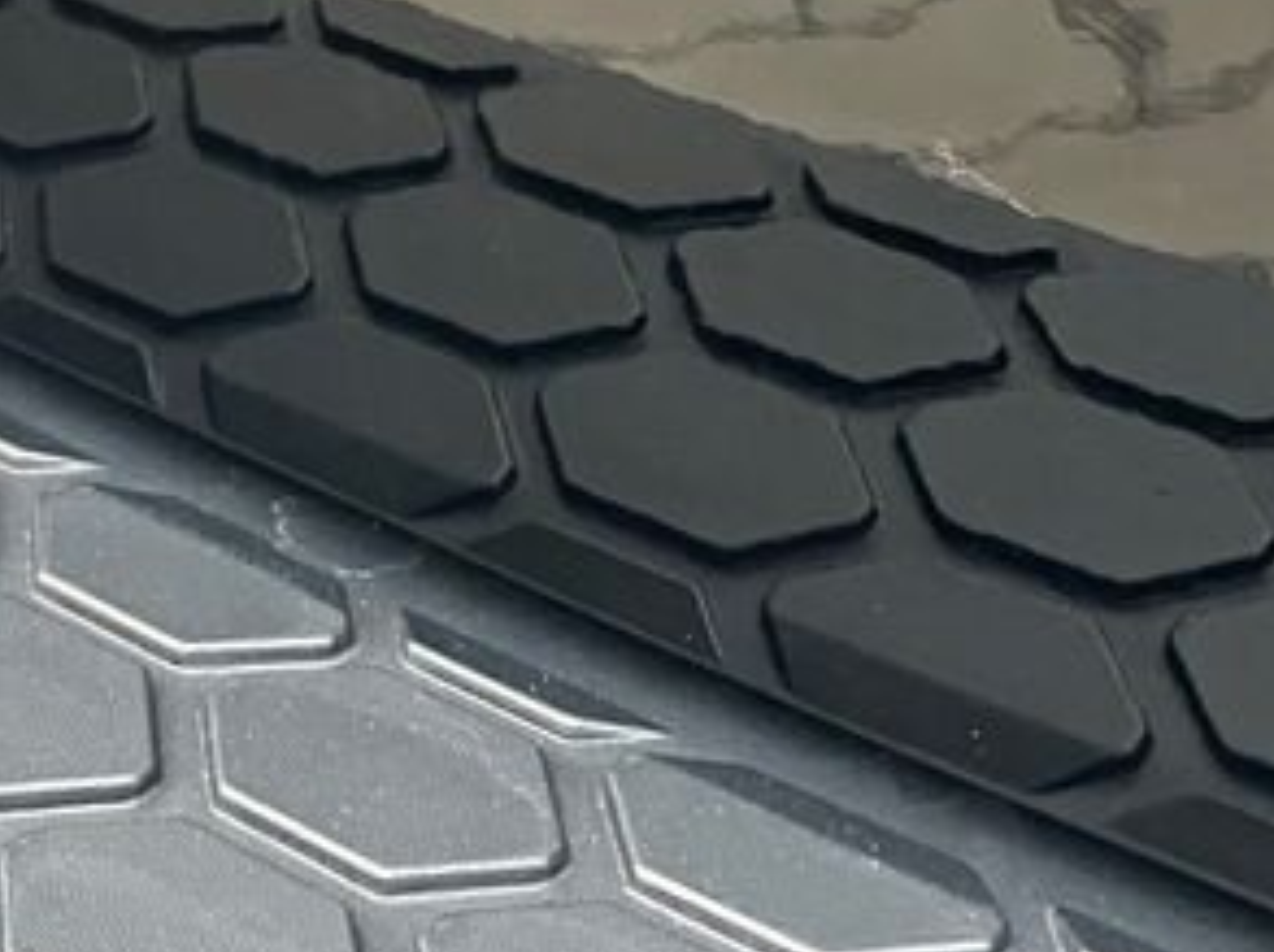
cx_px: 270
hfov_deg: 19.9
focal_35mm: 98
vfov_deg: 14.1
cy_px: -478
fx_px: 3602
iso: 200
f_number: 1.8
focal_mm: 3.99
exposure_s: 1/60
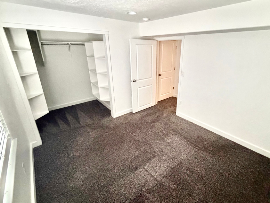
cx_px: 151
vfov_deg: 74.6
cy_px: 93
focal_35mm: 17
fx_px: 133
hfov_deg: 90.6
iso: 1250
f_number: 2.2
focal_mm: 2.22
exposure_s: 1/60
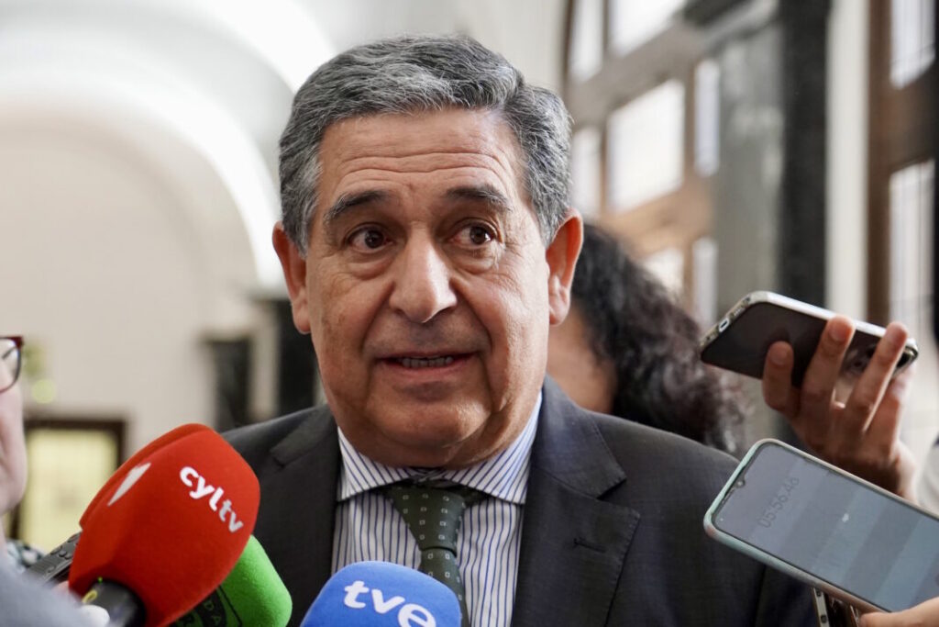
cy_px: 314
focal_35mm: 99
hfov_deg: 20.6
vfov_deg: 13.8
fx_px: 2582
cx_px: 470
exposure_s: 1/160
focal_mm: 66
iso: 4000
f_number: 4
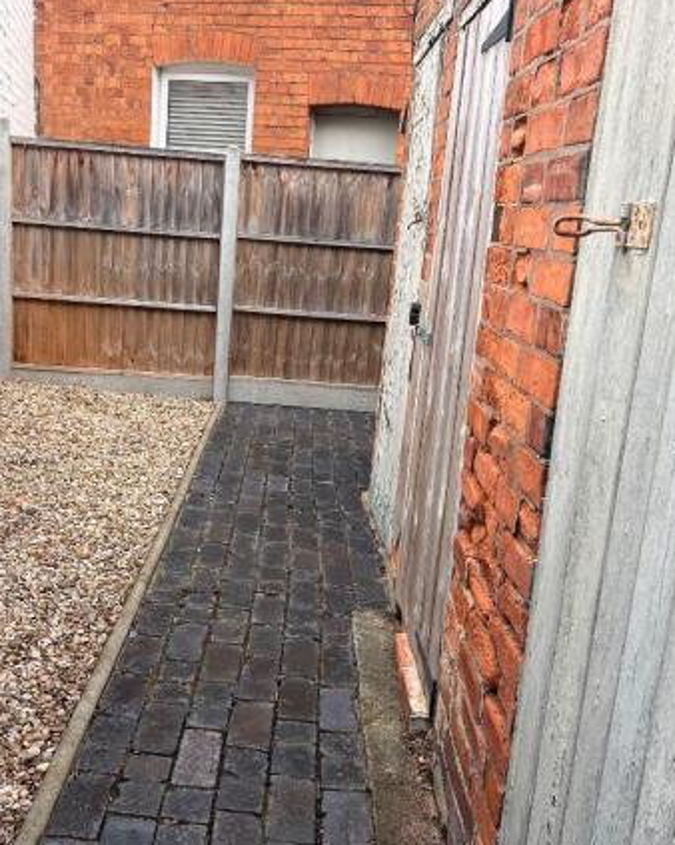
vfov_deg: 51.6
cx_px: 293
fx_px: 875
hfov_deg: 42.1
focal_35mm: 35
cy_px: 428
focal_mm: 5.7
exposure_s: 1/526
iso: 50
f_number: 1.5
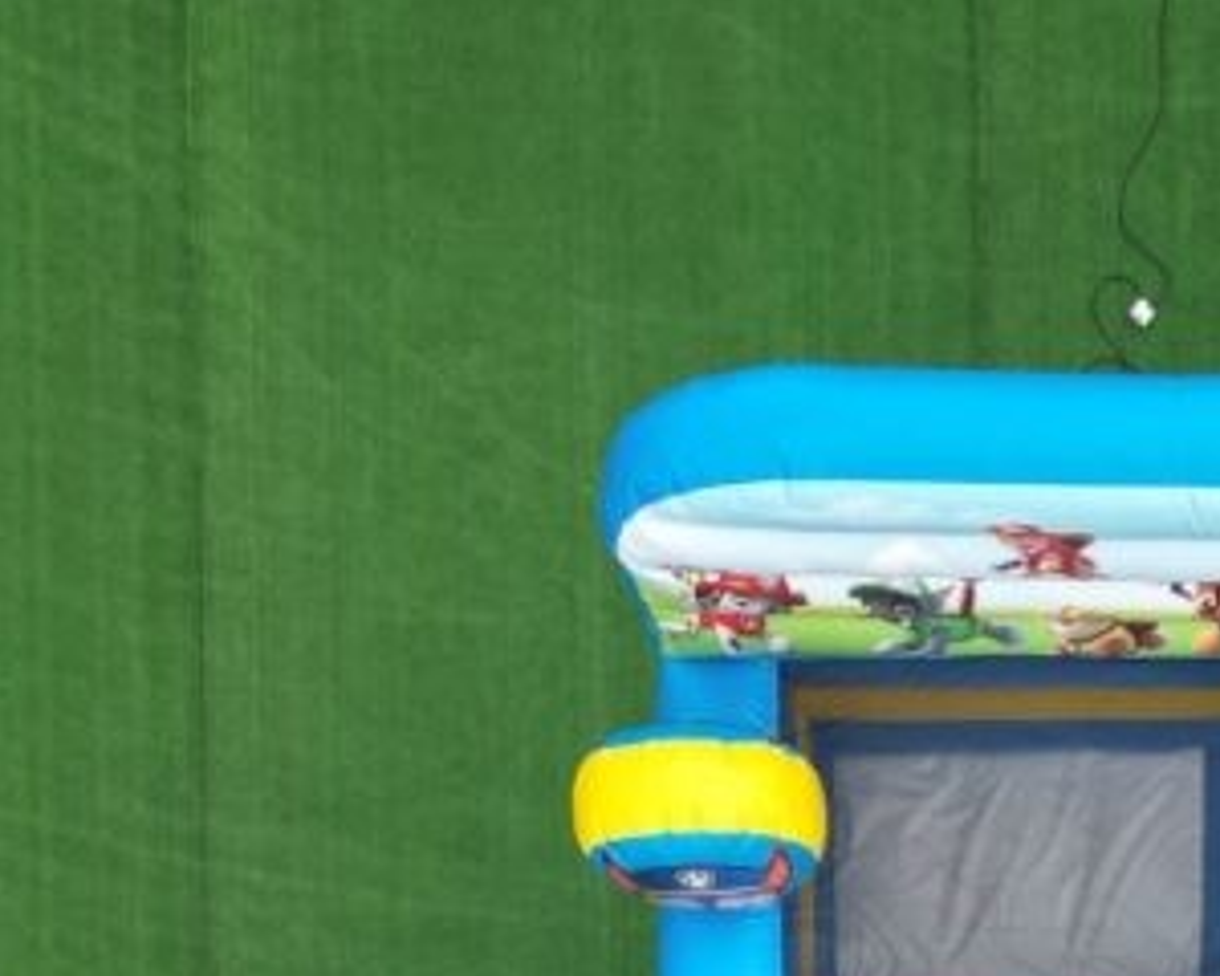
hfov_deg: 23.0
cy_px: 1480
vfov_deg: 17.2
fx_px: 2889
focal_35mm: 80
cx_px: 1192
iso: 110
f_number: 1.7
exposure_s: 1/1600
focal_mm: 6.72
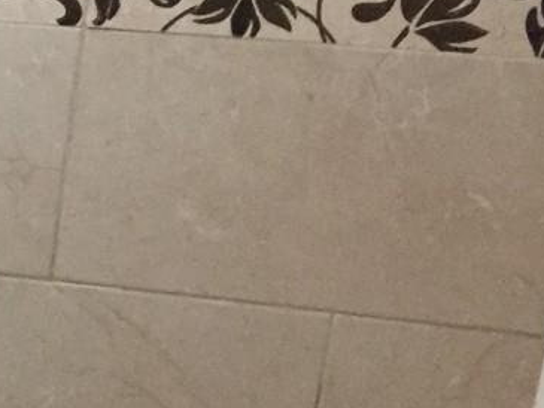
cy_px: 351
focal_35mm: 127
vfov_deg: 11.6
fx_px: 1996
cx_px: -616
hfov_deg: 13.0
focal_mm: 4.15
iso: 160
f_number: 2.2
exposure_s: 1/30
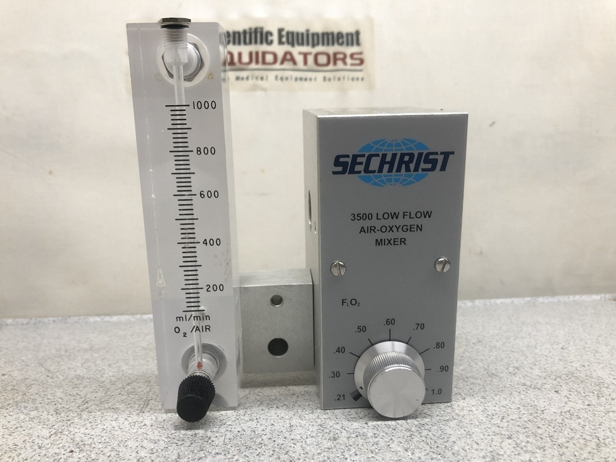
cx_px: 308
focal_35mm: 28
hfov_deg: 63.4
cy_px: 231
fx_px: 498
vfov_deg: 49.7
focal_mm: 3.99
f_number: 1.8
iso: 32
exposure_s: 1/30
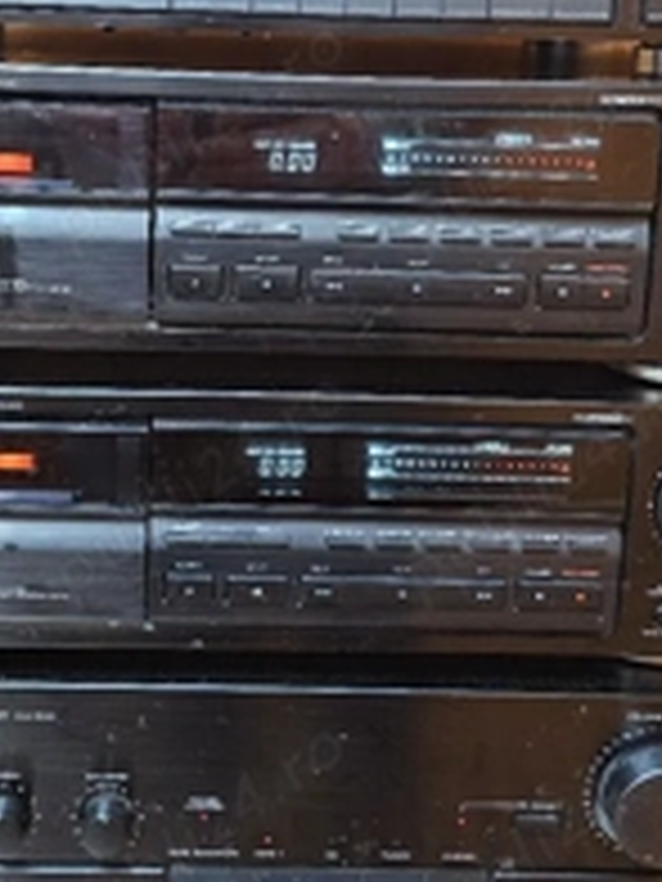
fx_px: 1198
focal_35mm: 47
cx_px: 288
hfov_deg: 30.8
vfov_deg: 39.0
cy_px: 189
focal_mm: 6.3
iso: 640
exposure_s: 1/25.1
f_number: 1.7
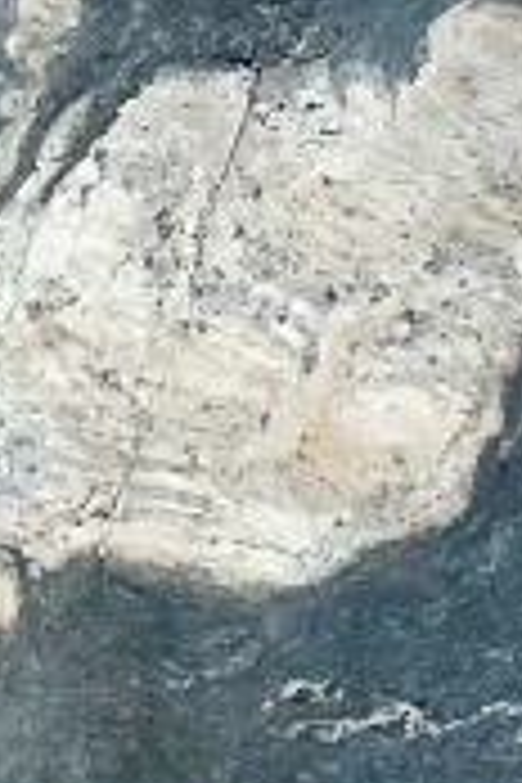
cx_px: 1422
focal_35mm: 186
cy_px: -1346
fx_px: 4045
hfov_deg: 6.8
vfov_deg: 9.4
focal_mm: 4.25
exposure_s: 1/3521
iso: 25
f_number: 1.8
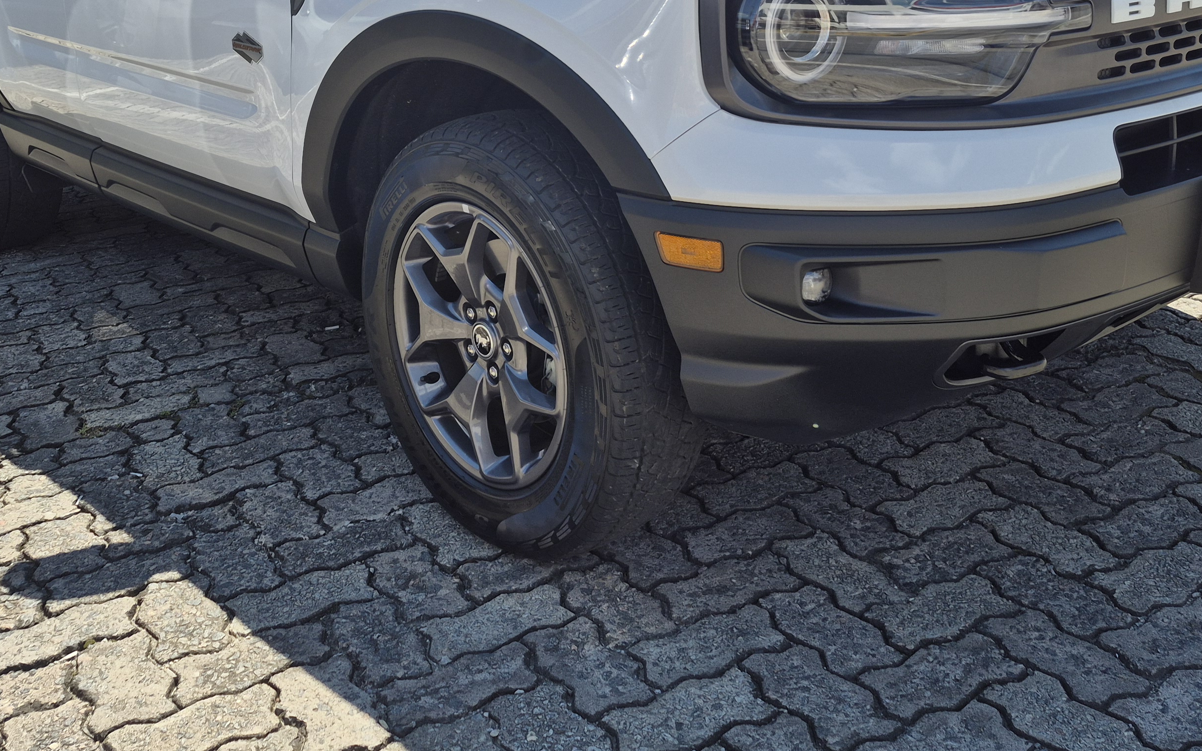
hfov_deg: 49.3
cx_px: 601
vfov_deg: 30.4
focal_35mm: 40
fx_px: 1310
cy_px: 53
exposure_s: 1/1444
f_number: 1.8
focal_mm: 5.4
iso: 25
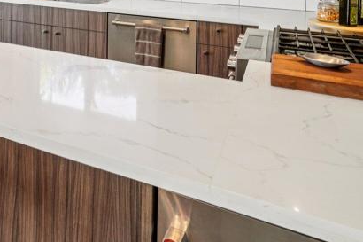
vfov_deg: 28.8
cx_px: -34
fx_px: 403
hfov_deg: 39.8
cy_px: -51
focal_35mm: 40
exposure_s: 1/30
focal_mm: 16
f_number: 8
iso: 320
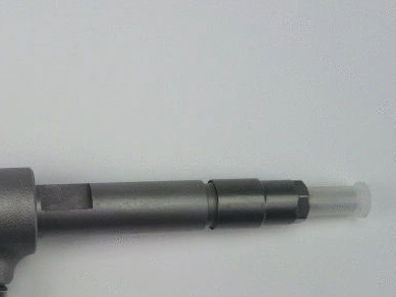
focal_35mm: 74
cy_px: 213
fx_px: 847
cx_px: 83
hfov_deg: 25.9
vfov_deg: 19.8
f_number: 4
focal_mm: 8
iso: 100
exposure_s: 1/60
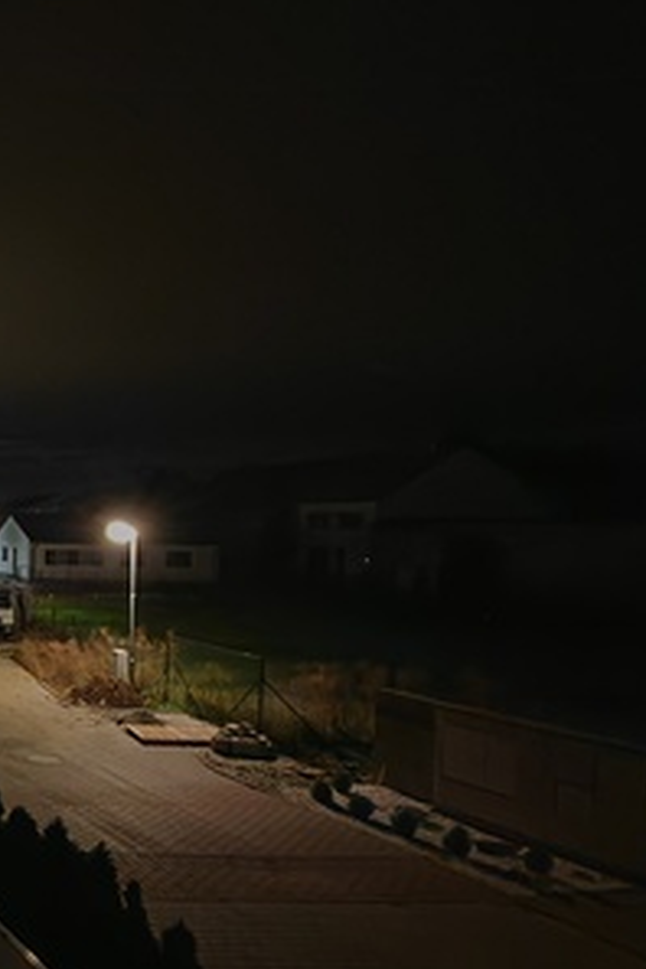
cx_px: -320
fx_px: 754
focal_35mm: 28
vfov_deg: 65.3
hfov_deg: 29.0
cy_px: 543
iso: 1000
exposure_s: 1/2.86
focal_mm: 1.82
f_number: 2
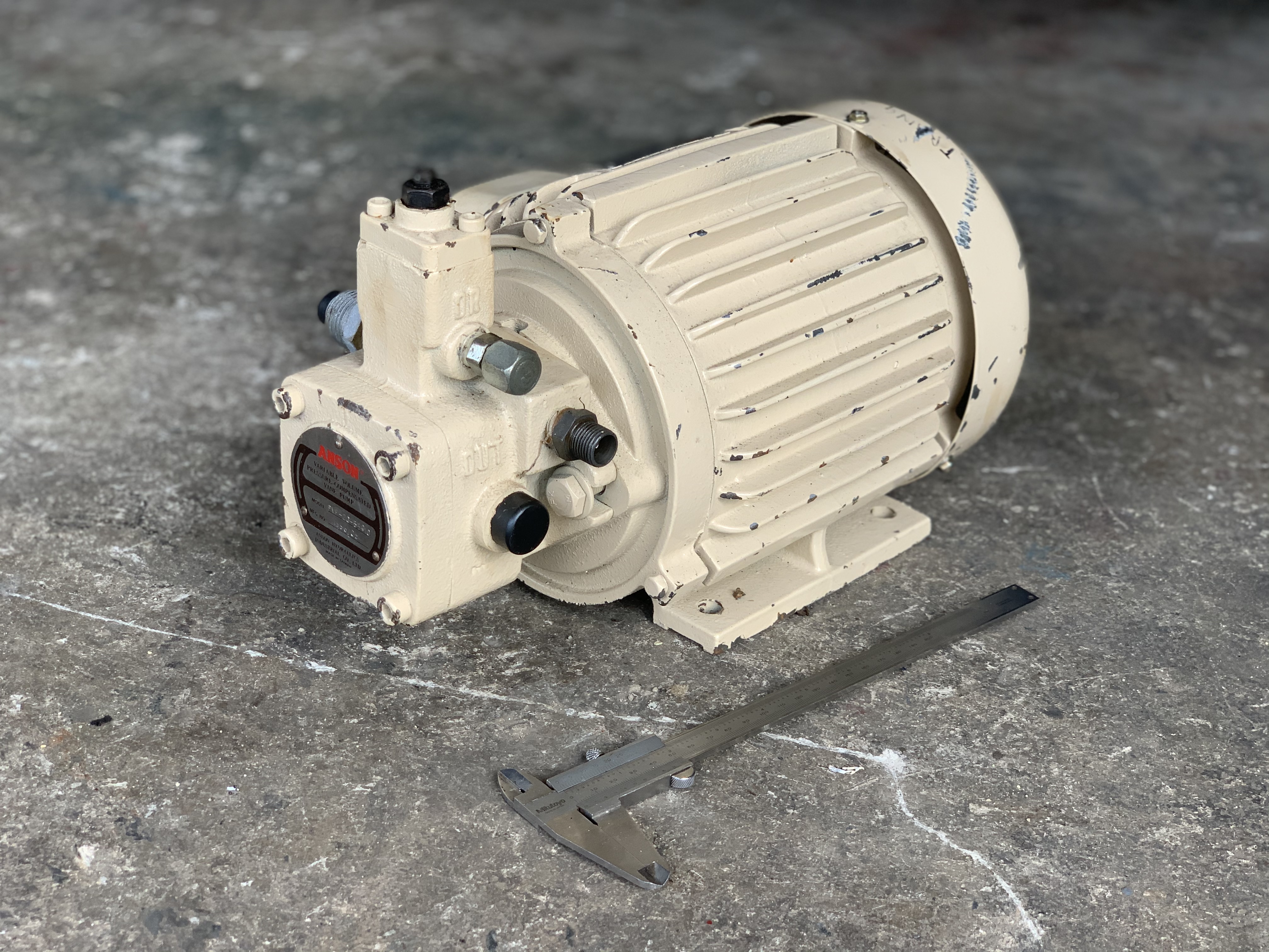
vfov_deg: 28.0
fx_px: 1906
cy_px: 476
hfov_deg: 36.8
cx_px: 634
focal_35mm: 52
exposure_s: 1/122
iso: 40
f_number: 2.4
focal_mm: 6
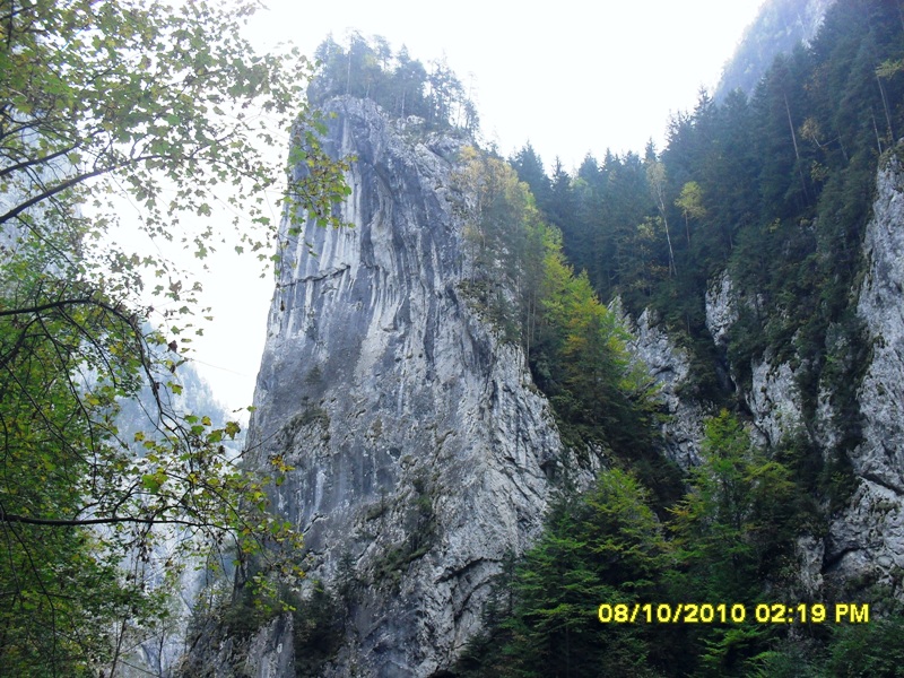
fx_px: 914
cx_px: 452
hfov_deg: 52.6
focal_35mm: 35
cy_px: 339
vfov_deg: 40.7
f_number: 3.2
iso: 100
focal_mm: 6.3
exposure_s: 1/250
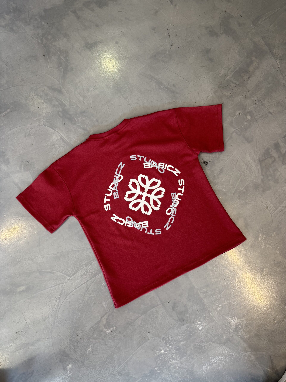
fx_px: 264
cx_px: 143
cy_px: 191
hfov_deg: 56.8
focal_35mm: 24
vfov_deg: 71.6
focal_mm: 6.76
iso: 125
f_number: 1.78
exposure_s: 1/120
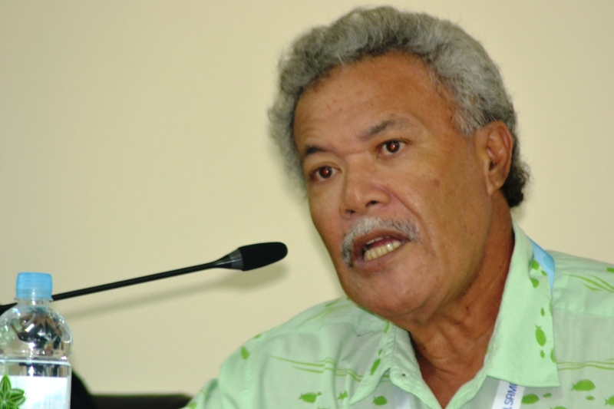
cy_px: 204
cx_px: 307
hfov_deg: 5.1
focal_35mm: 405
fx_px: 6906
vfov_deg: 3.4
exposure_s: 1/60
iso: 2500
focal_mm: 270
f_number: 5.3
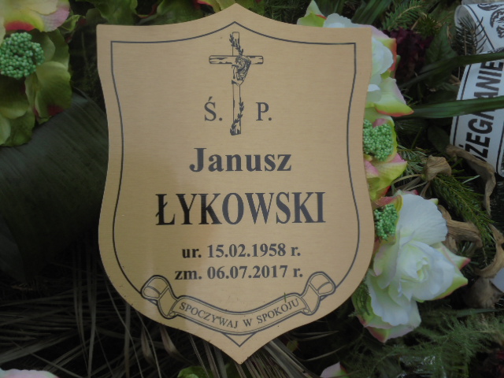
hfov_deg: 30.3
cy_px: 189
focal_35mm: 64
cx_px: 252
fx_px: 932
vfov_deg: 22.9
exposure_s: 1/500
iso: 100
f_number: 5.6
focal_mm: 11.5
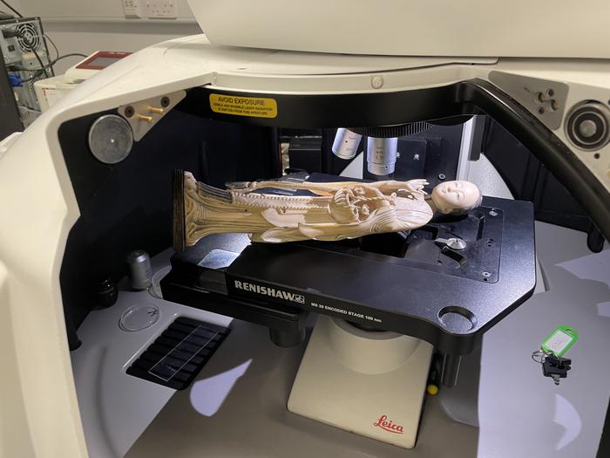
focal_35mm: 26
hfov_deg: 67.3
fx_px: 458
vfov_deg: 53.1
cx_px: 305
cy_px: 229
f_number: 1.6
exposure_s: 1/60
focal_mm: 4.2
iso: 80
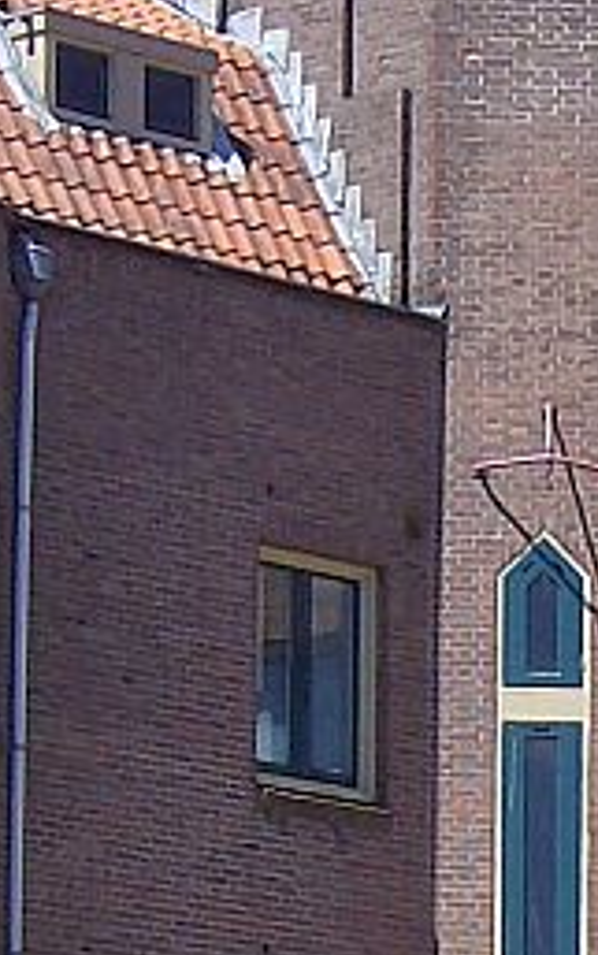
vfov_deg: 7.1
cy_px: 1031
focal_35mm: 295
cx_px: 691
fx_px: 7680
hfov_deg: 4.4
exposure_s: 1/401
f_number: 6.2
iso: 100
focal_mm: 11.6
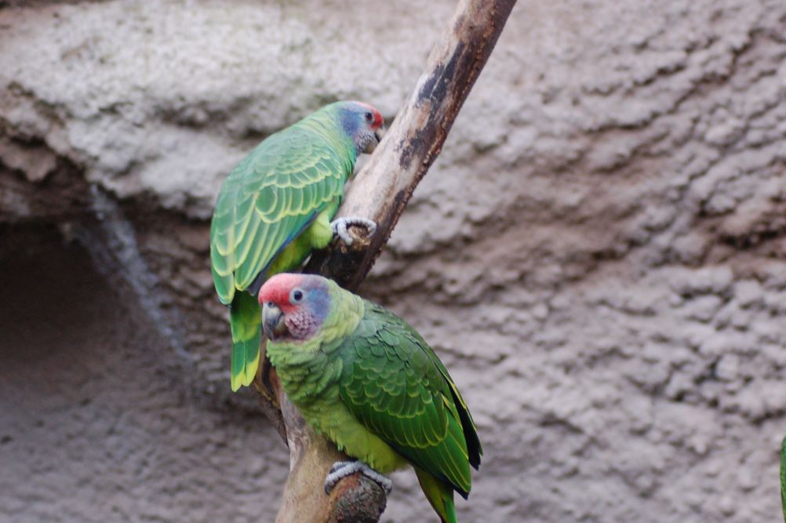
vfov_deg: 10.2
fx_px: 2924
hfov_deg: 15.3
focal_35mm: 134
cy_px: 316
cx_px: 489
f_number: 4
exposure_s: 1/40
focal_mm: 70
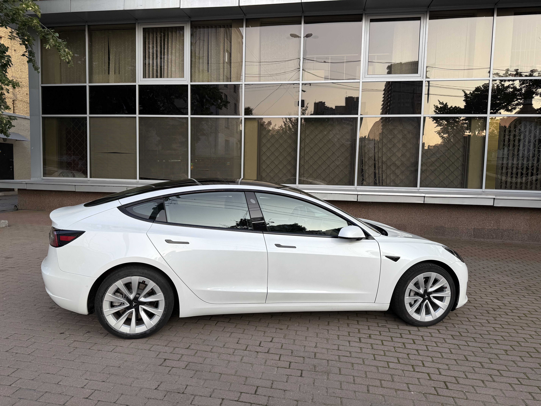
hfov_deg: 71.6
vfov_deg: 56.8
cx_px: 270
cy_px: 203
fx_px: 375
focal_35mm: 24
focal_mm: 6.76
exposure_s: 1/575
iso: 80
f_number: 1.78
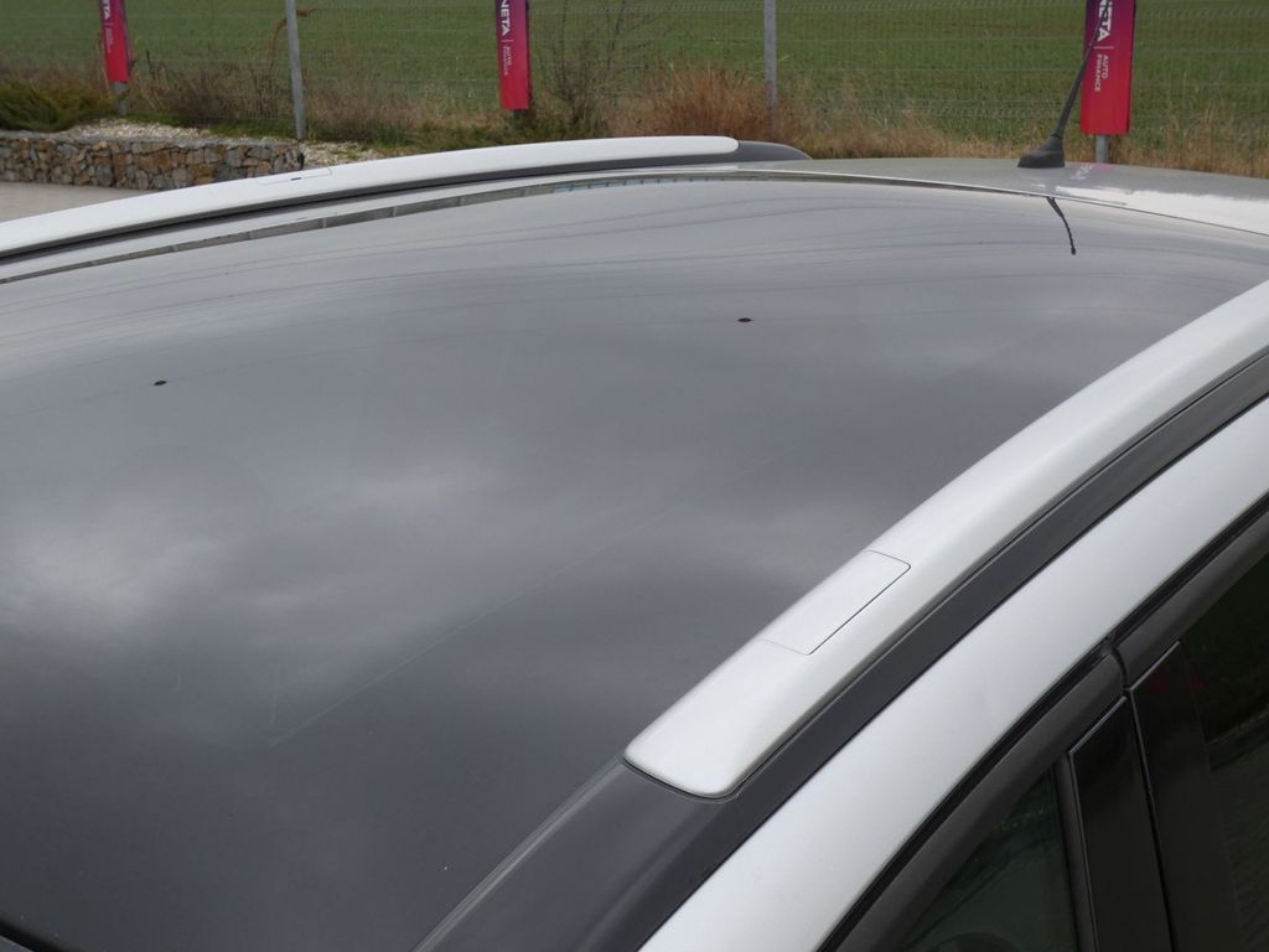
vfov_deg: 30.3
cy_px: 476
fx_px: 1760
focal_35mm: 48
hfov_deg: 39.7
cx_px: 634
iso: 80
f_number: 5
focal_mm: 8.6
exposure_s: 1/160
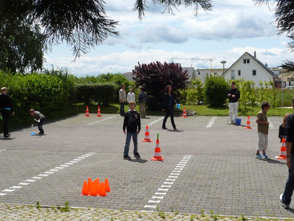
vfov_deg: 28.5
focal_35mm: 51
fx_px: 433
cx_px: 167
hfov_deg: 37.4
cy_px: 105
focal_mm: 5.8
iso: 100
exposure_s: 1/250
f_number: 8
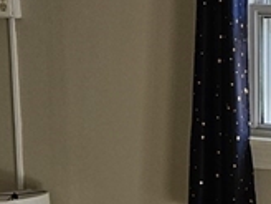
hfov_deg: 13.3
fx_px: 1127
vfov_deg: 10.2
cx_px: 334
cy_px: 221
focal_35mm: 144
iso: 64
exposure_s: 1/207
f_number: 1.8
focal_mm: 5.4
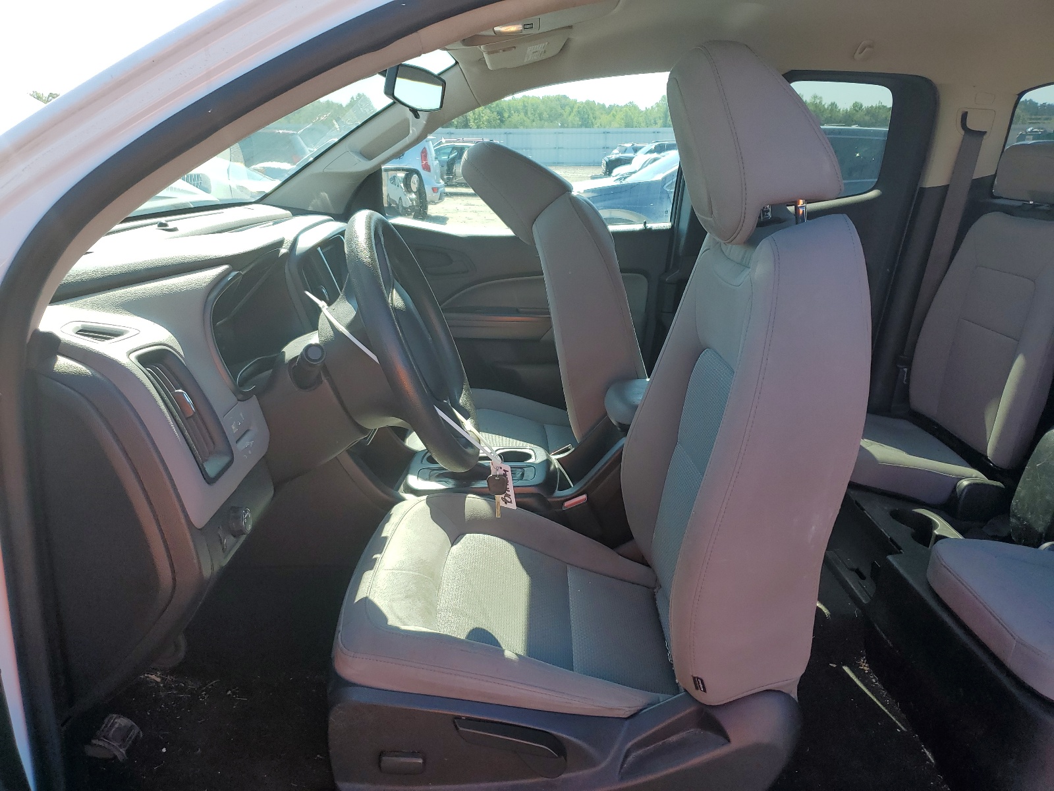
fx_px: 792
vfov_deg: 53.1
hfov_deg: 67.3
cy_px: 396
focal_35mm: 26
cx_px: 527
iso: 50
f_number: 1.5
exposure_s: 1/769
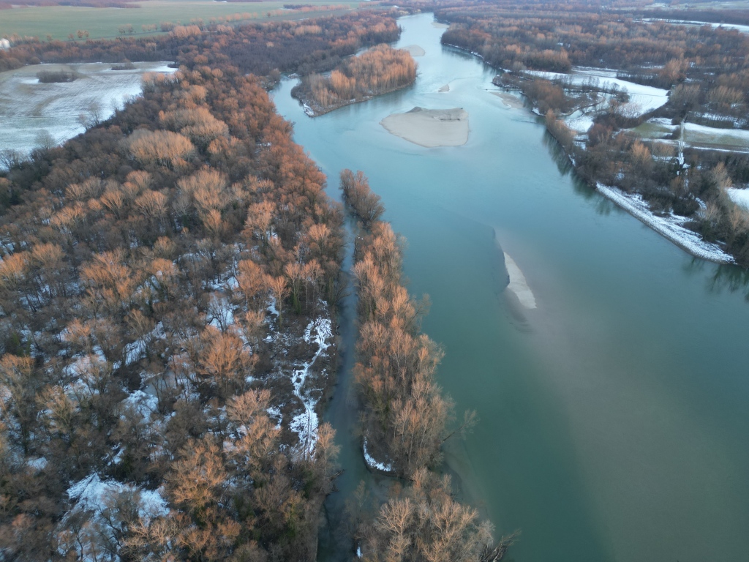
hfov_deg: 71.6
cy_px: 281
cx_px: 374
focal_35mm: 24
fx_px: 519
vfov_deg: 56.8
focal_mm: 6.72
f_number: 1.7
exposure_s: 1/20
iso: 100
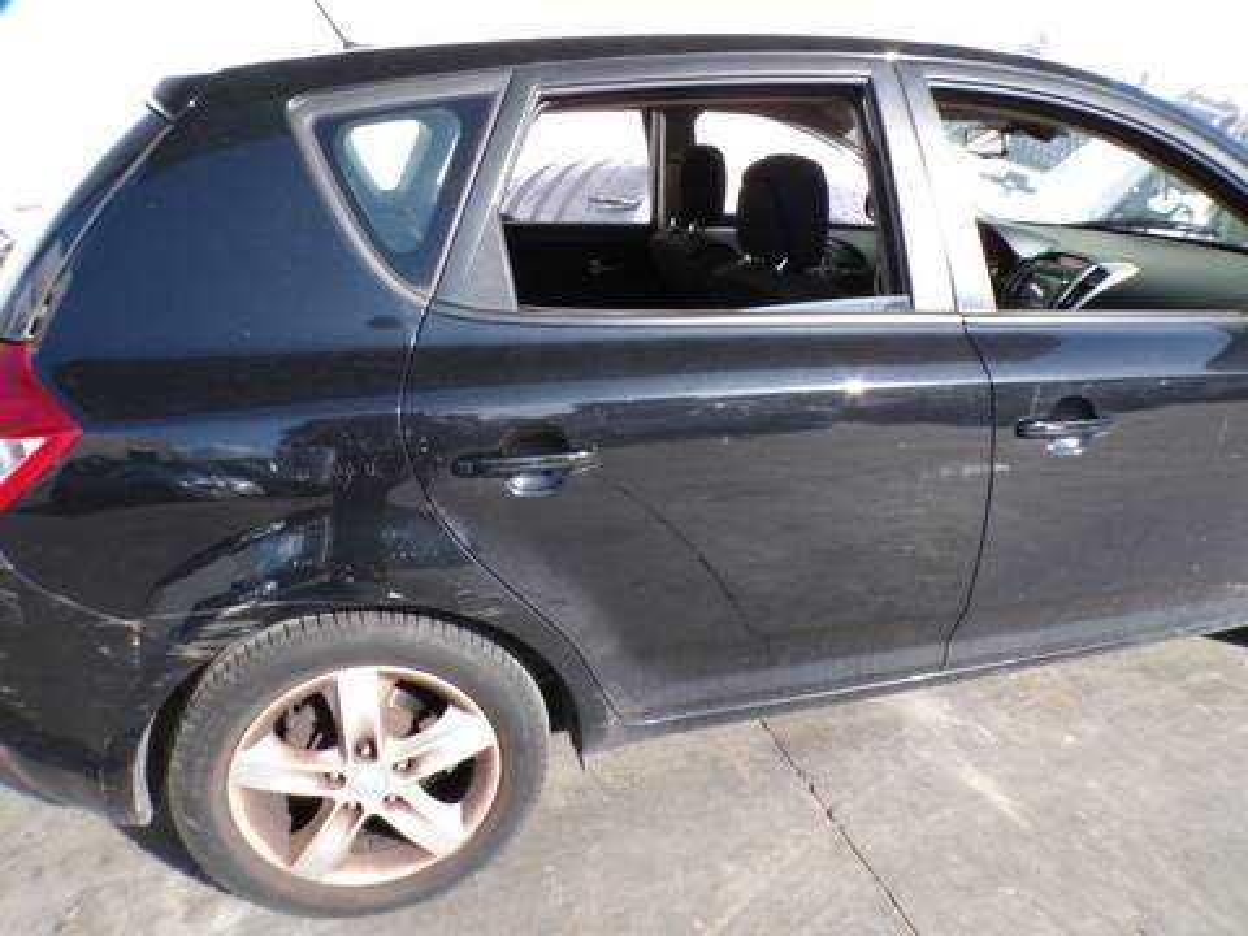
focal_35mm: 24
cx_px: 624
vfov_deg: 56.8
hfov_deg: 71.6
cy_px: 468
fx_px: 865
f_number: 5.8
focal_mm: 4.3
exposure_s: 1/120
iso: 100
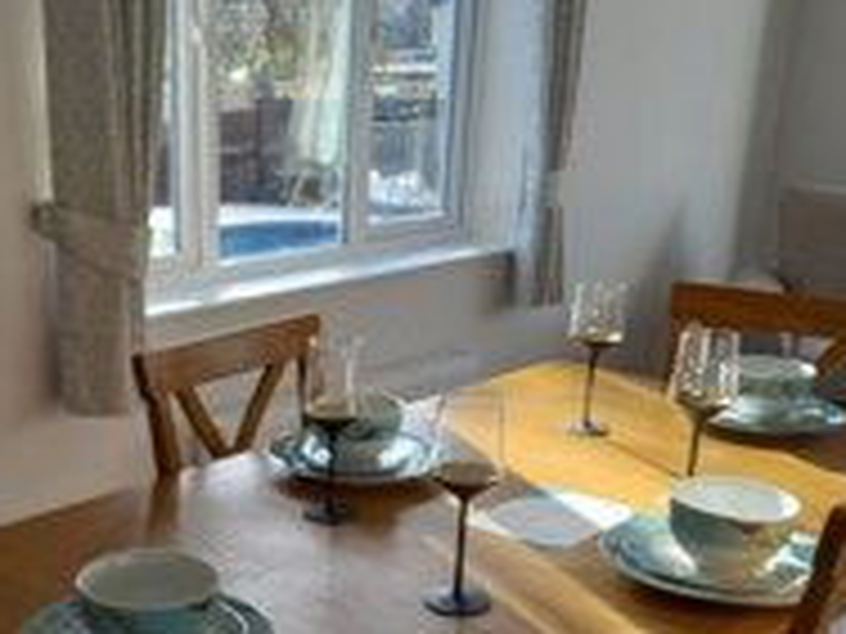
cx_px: 256
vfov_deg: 29.7
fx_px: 1173
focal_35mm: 48
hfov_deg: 39.0
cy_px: 490
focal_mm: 4.6
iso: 50
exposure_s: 1/100
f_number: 2
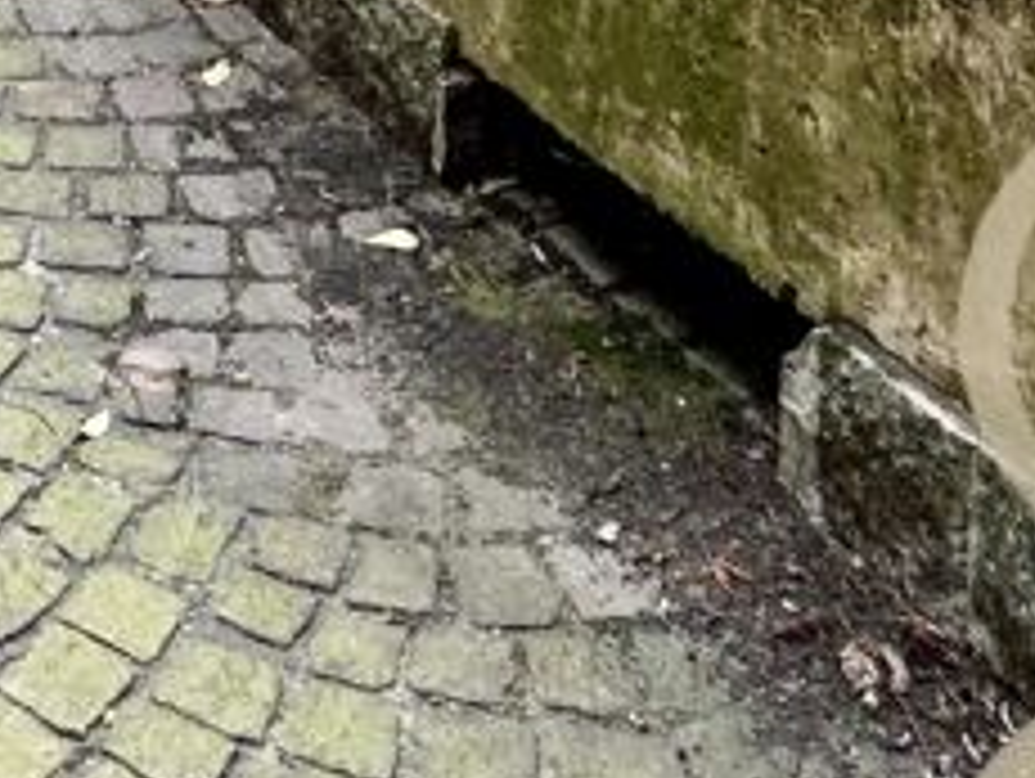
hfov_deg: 23.8
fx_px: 2365
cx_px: 40
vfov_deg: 14.2
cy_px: -960
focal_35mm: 79
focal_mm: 2.22
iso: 40
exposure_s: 1/106
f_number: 2.2
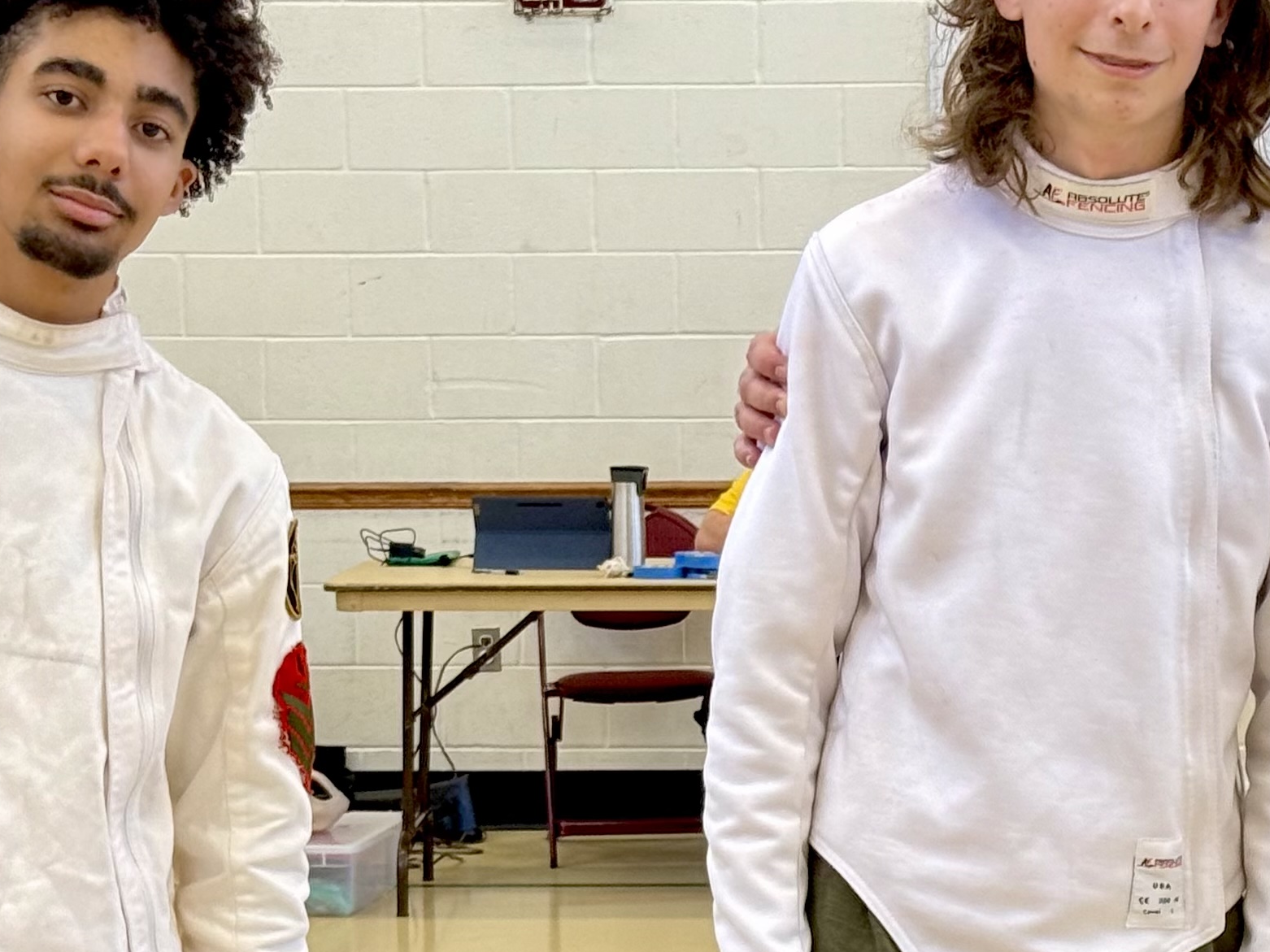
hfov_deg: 18.6
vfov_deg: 14.1
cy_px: 671
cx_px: 934
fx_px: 3852
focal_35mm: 105
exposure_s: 1/60
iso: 50
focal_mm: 6.76
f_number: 1.78
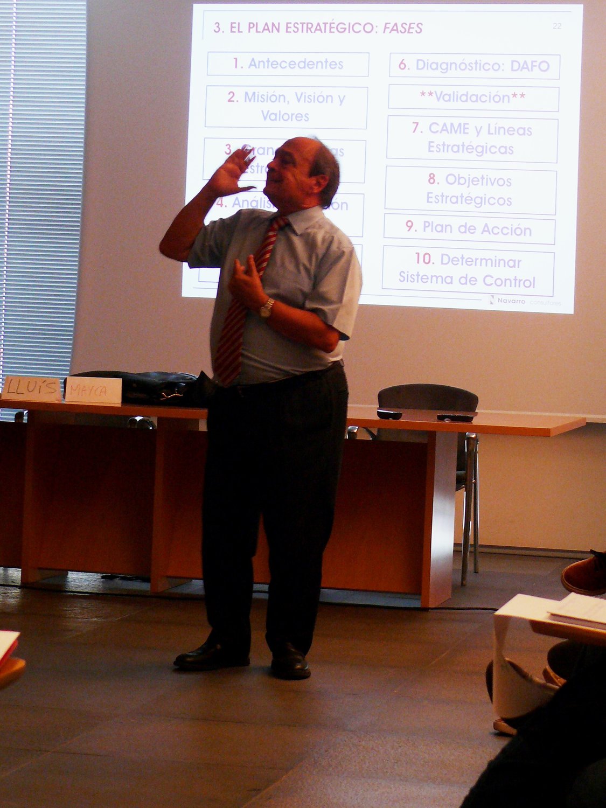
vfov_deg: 19.6
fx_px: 2334
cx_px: 303
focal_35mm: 100
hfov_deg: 14.8
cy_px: 404
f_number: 3.2
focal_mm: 14.9
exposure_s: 1/30
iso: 160
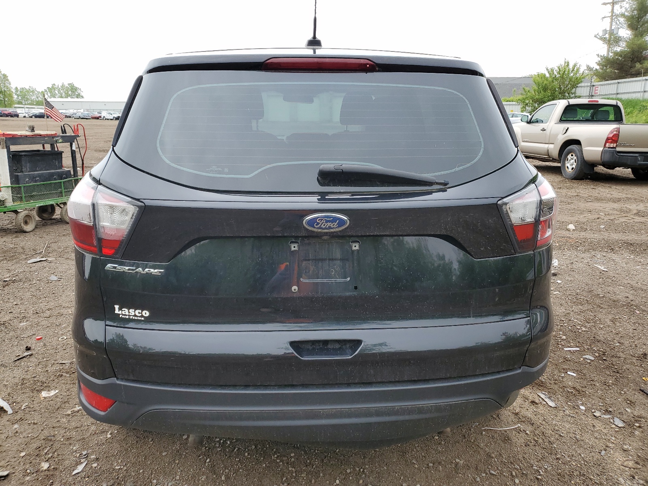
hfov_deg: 67.3
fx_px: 487
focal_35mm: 26
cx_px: 324
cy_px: 243
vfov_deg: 53.1
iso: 50
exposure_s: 1/714
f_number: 1.5
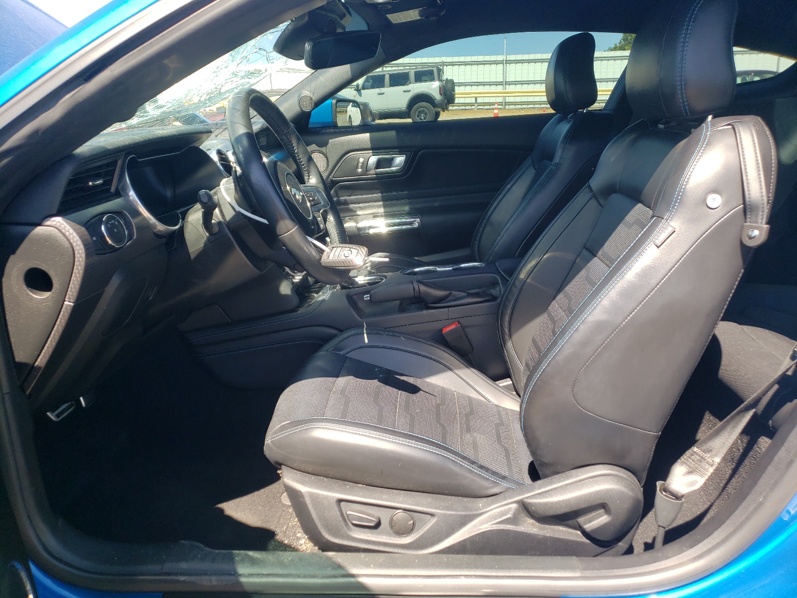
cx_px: 398
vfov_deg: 53.1
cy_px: 299
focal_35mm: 26
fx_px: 599
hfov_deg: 67.3
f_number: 1.5
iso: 50
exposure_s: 1/455
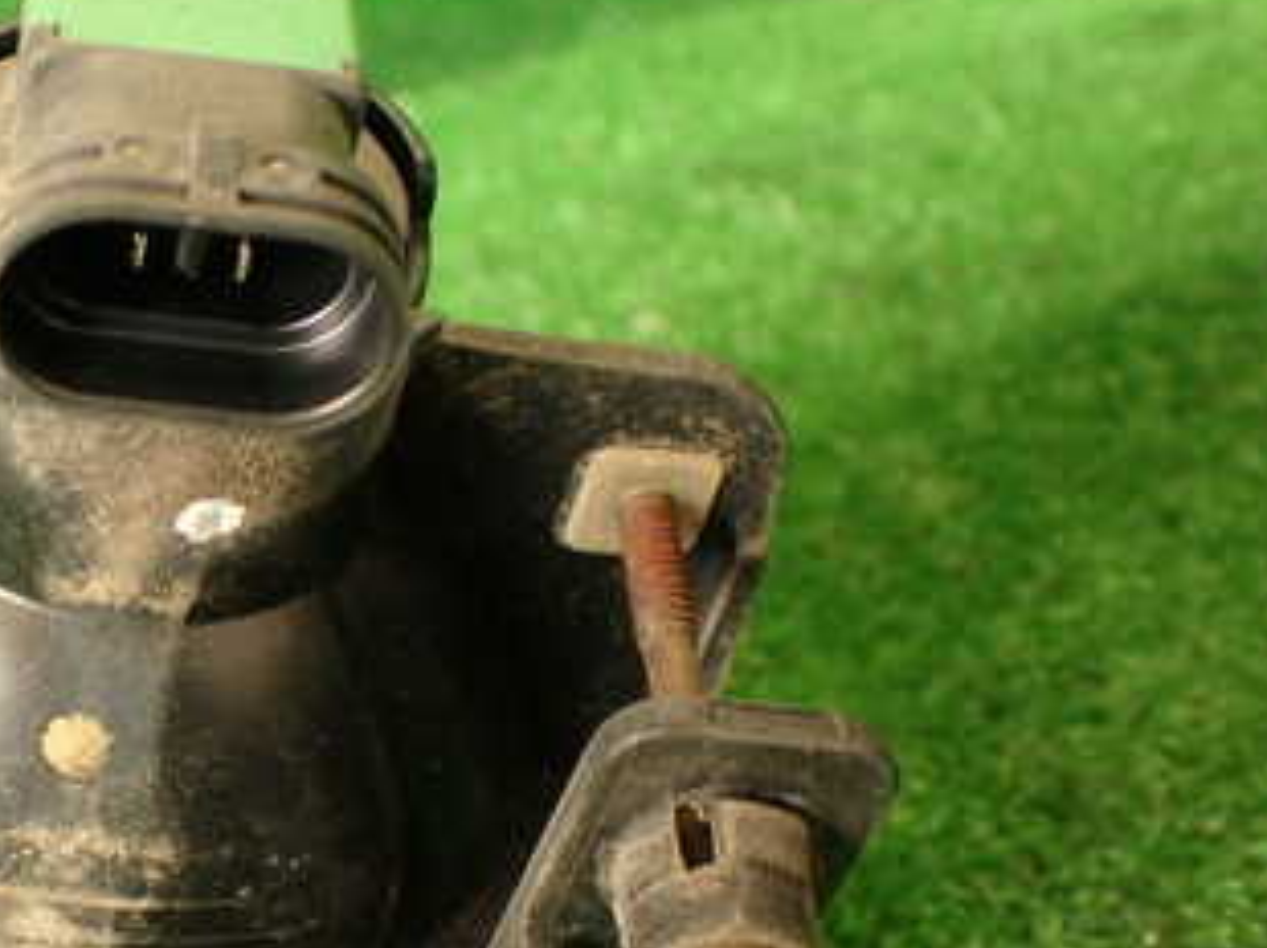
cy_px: 727
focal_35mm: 62
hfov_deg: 29.6
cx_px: 65
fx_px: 2268
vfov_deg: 23.3
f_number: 2.4
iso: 200
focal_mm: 5.79
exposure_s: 1/40
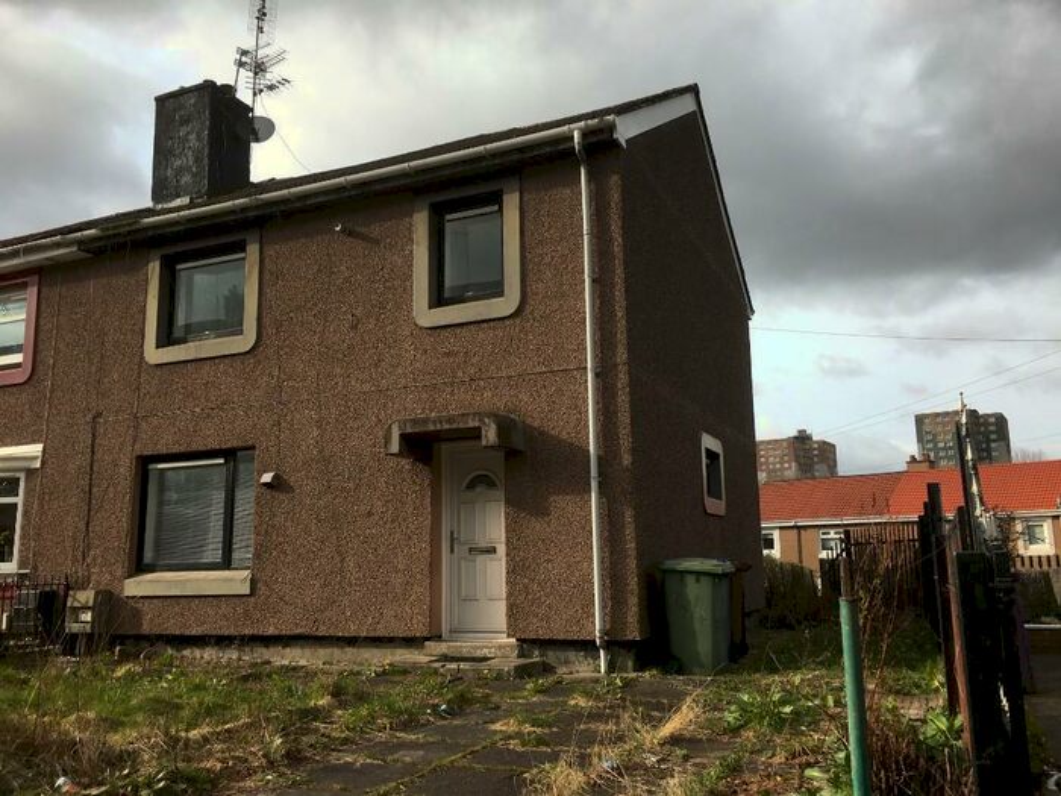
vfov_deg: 48.2
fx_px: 889
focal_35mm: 29
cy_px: 398
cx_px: 530
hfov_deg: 61.7
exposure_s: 1/962
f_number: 2.2
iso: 25
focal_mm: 4.15
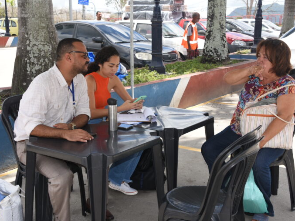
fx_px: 409
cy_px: 111
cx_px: 143
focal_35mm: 48
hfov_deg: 39.6
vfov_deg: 30.3
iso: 250
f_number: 10
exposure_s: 1/200
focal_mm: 44
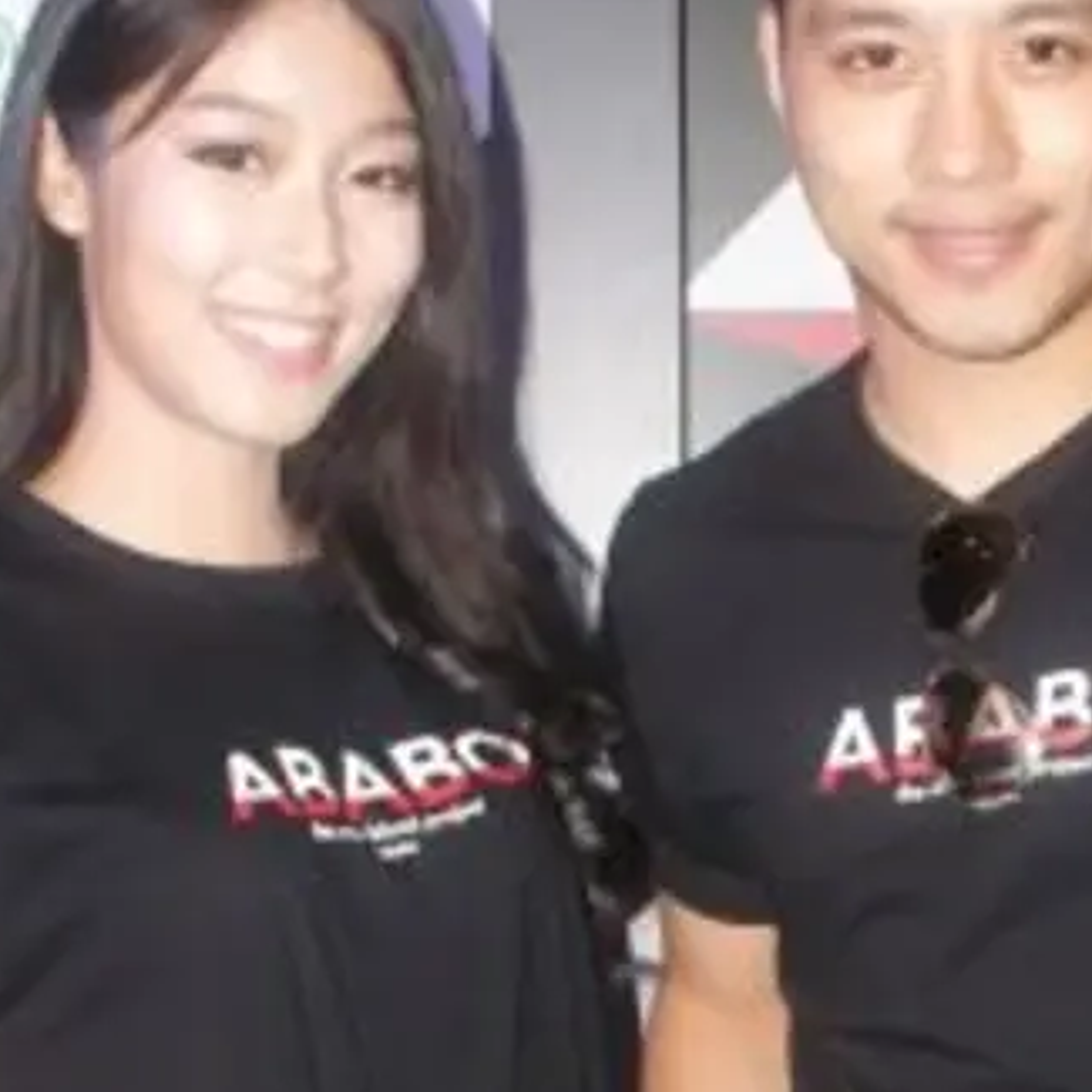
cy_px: 1116
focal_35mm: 110
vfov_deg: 15.5
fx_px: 3926
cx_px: 843
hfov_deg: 15.7
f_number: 5.6
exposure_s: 1/60
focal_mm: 24
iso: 400
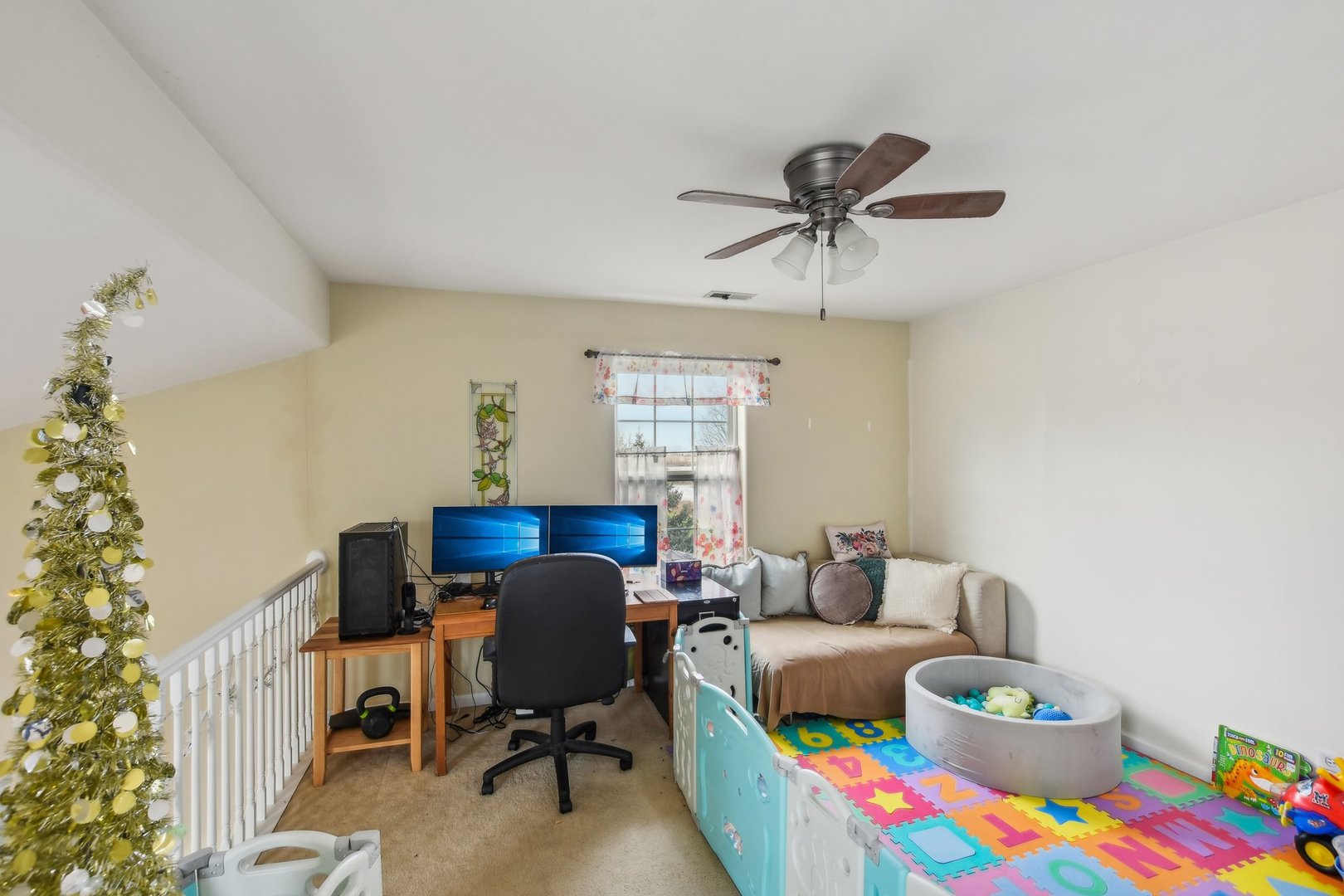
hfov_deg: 100.4
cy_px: 448
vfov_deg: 77.3
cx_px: 672
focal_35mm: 15
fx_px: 560
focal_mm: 10
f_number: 8
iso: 400
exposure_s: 1/30
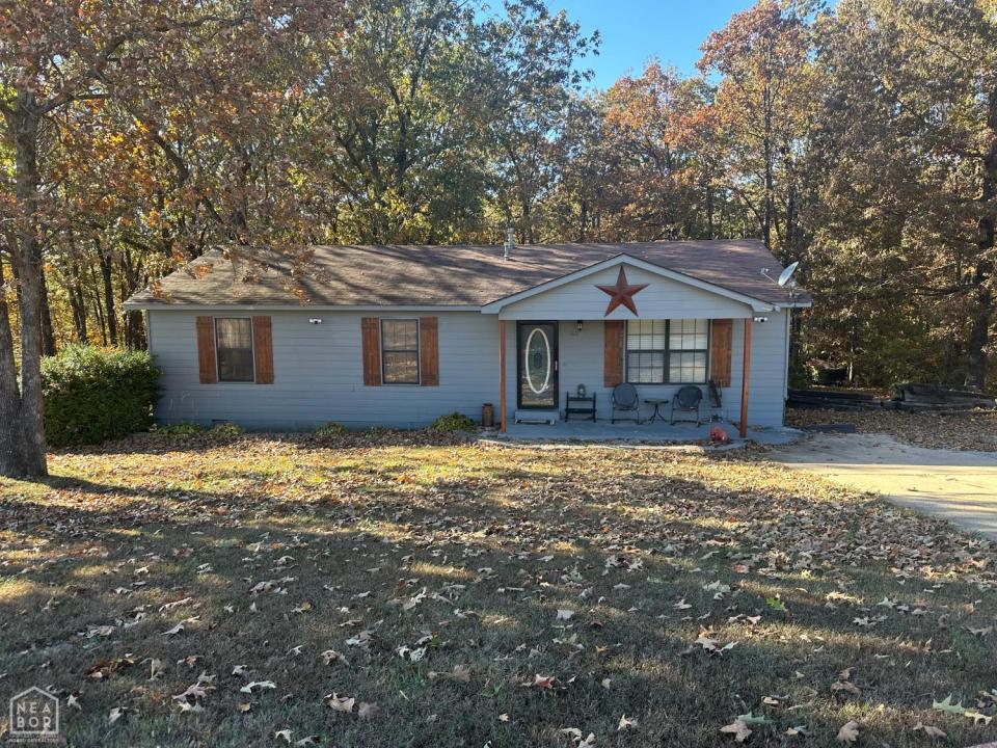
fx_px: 691
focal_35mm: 24
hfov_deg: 71.6
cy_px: 374
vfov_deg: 56.8
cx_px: 498
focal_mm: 6.86
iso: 80
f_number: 1.78
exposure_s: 1/462
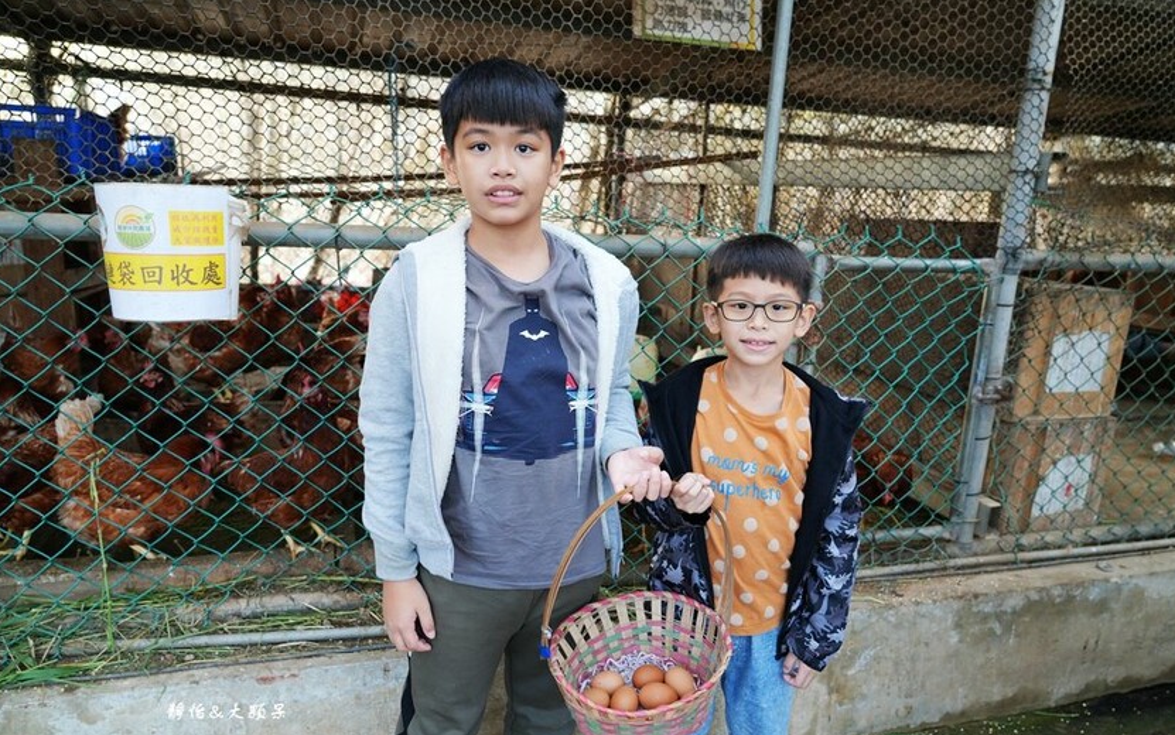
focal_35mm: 25
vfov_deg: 49.3
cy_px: 397
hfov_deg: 72.5
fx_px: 801
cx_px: 592
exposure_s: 1/30
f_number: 4
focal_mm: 24
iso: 250
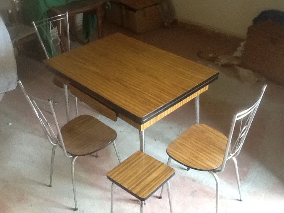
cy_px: 106
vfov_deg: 32.9
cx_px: 142
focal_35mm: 44
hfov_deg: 42.9
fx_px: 361
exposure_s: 1/30
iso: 250
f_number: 2.4
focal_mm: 2.03
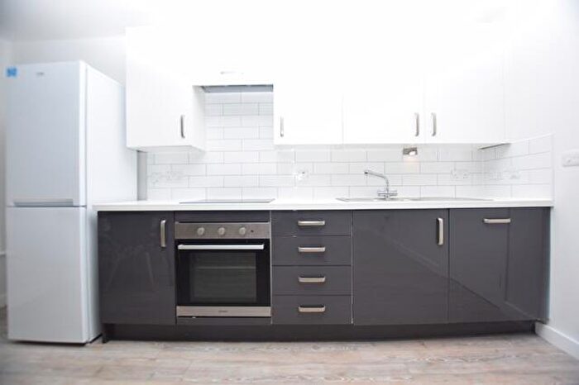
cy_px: 192
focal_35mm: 15
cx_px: 290
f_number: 4
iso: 100
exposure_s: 1/200
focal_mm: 10
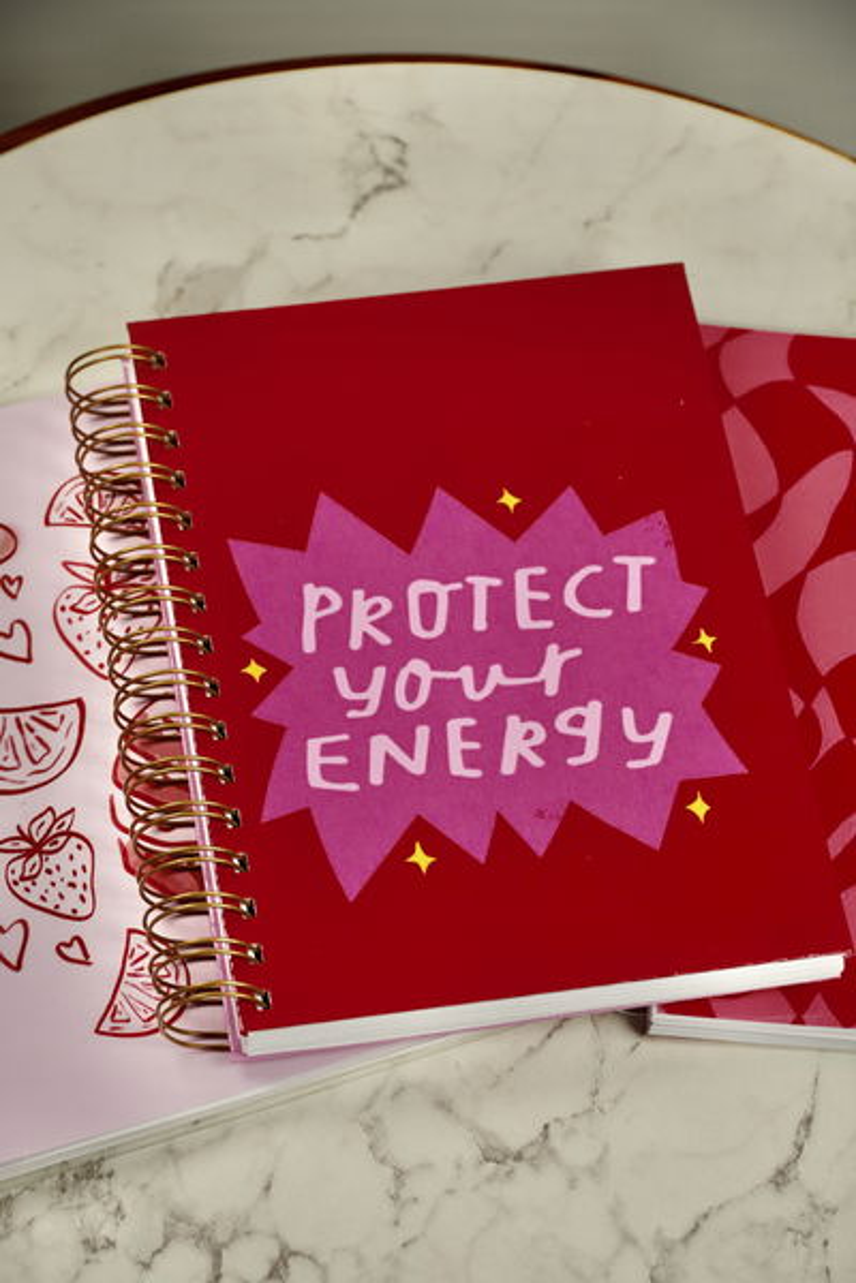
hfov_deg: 13.0
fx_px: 3745
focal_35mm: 105
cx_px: 428
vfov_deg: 19.5
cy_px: 642
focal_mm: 70
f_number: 5.6
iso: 125
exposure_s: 1/160
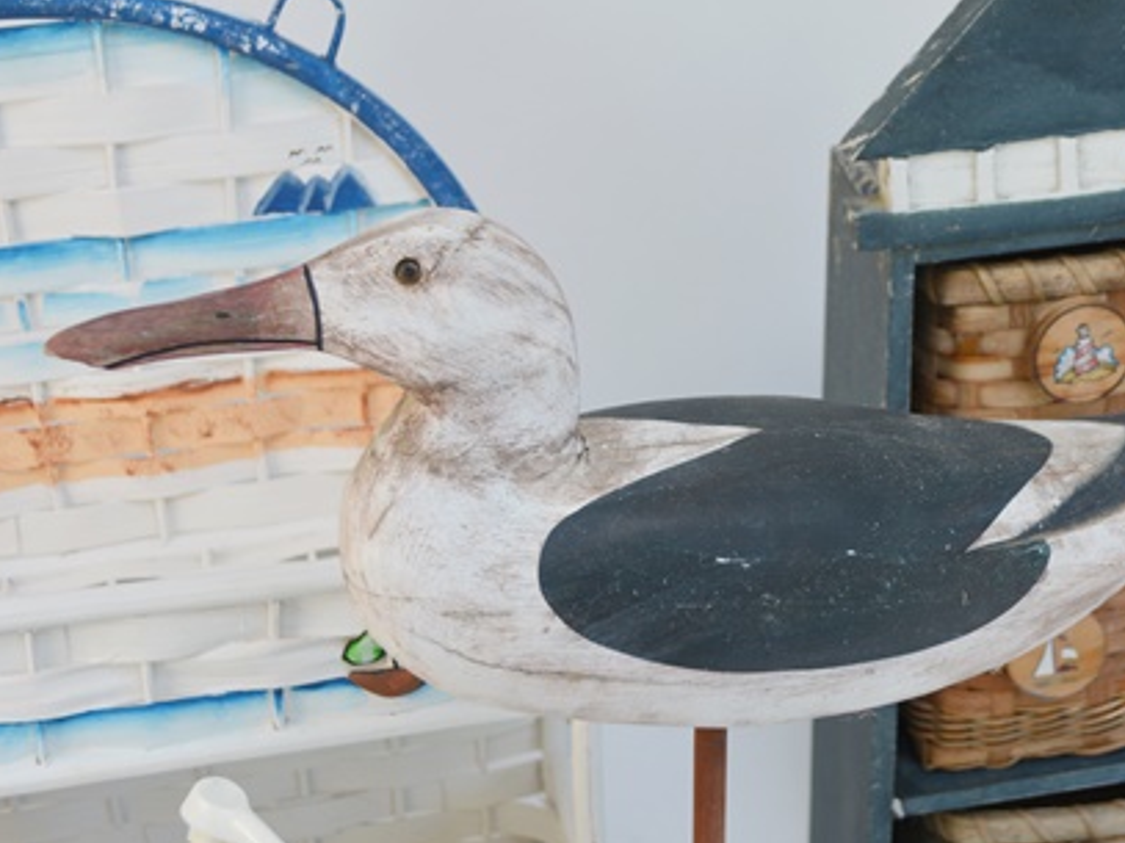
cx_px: 755
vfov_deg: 21.6
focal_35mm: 68
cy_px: 348
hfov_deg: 28.4
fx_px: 2209
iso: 220
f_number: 5.6
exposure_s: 1/125
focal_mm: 32
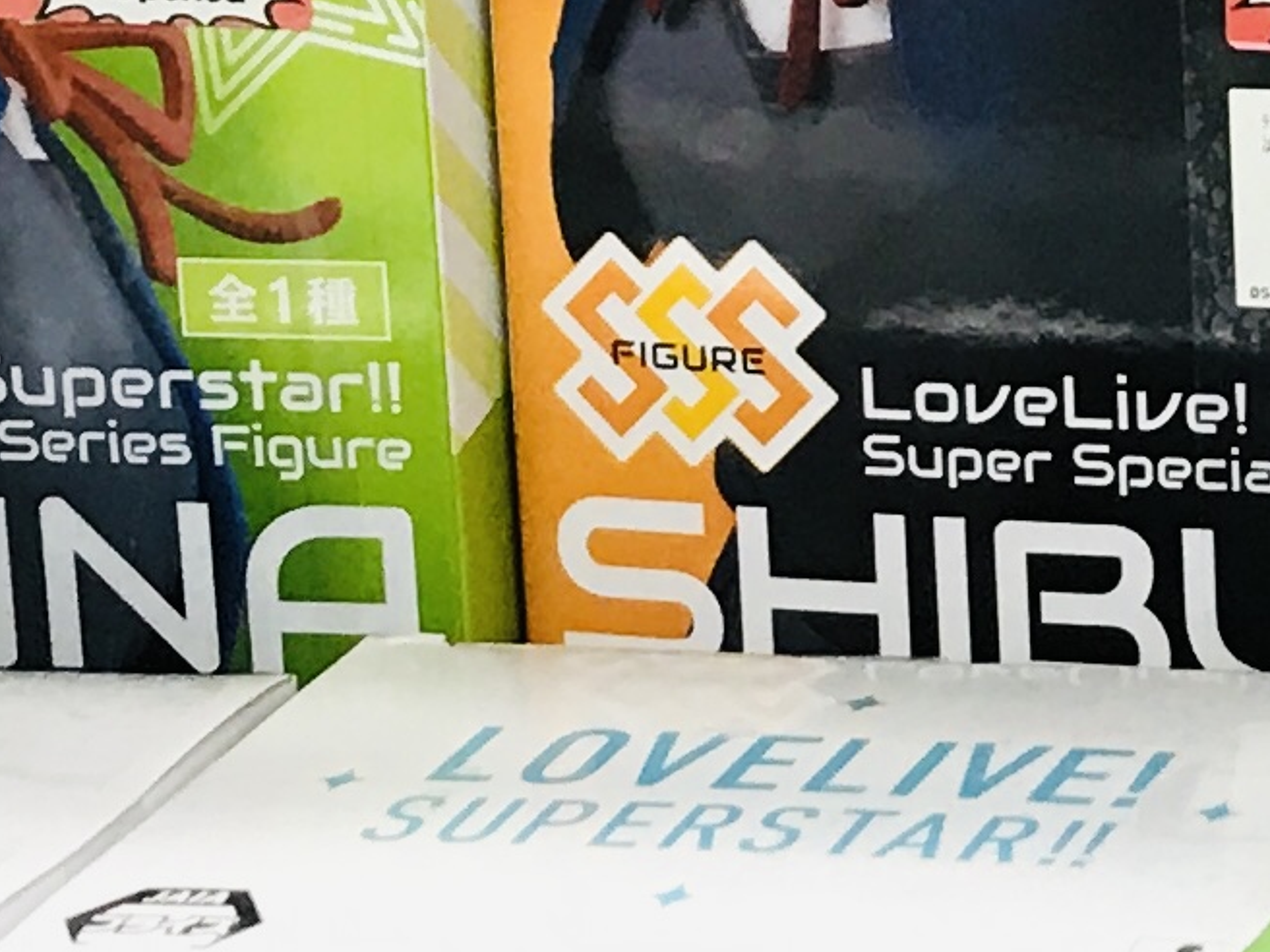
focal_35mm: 172
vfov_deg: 8.5
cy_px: -163
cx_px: 2002
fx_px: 6310
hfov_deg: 11.0
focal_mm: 3.99
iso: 25
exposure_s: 1/30
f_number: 1.8
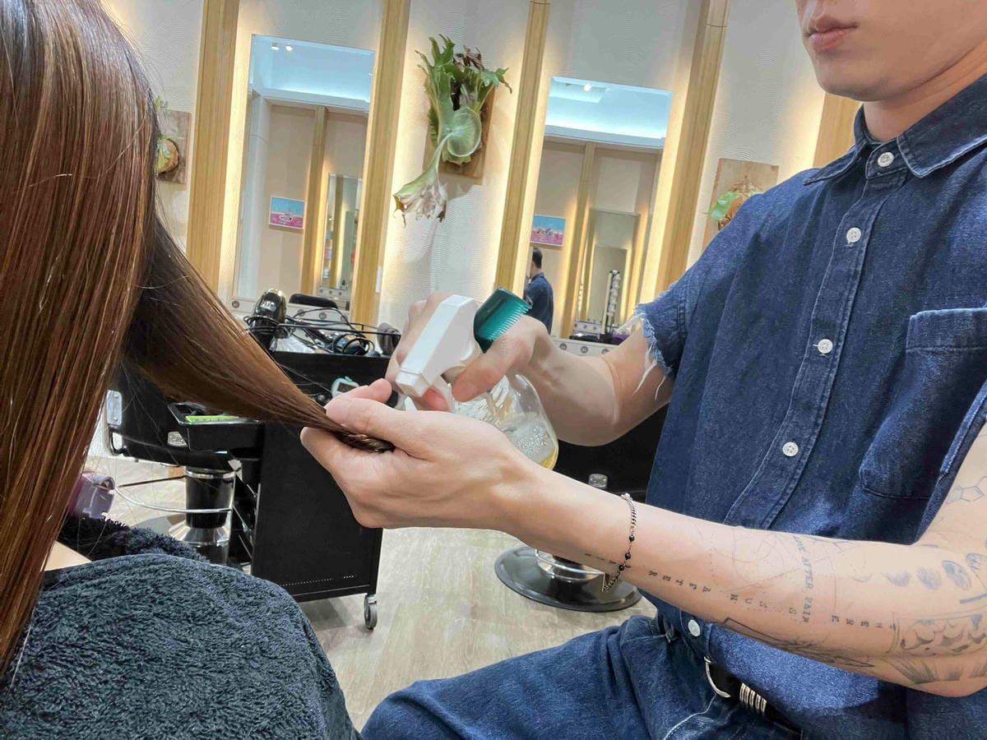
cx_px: 494
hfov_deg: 73.9
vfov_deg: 58.9
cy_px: 370
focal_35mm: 23
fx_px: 656
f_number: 2.2
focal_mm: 2.71
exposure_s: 1/60
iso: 320
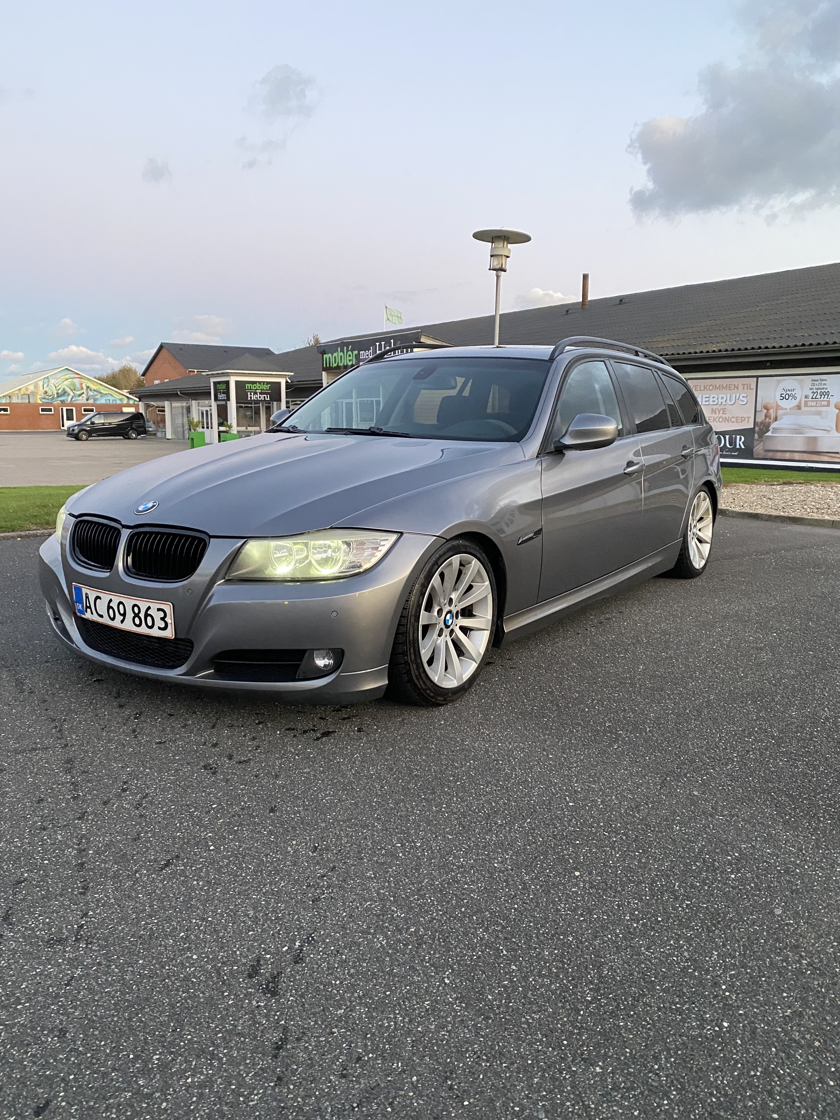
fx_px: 841
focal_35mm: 26
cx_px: 420
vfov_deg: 67.3
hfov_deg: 53.1
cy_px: 560
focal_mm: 4.25
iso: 500
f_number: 1.8
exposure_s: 1/52
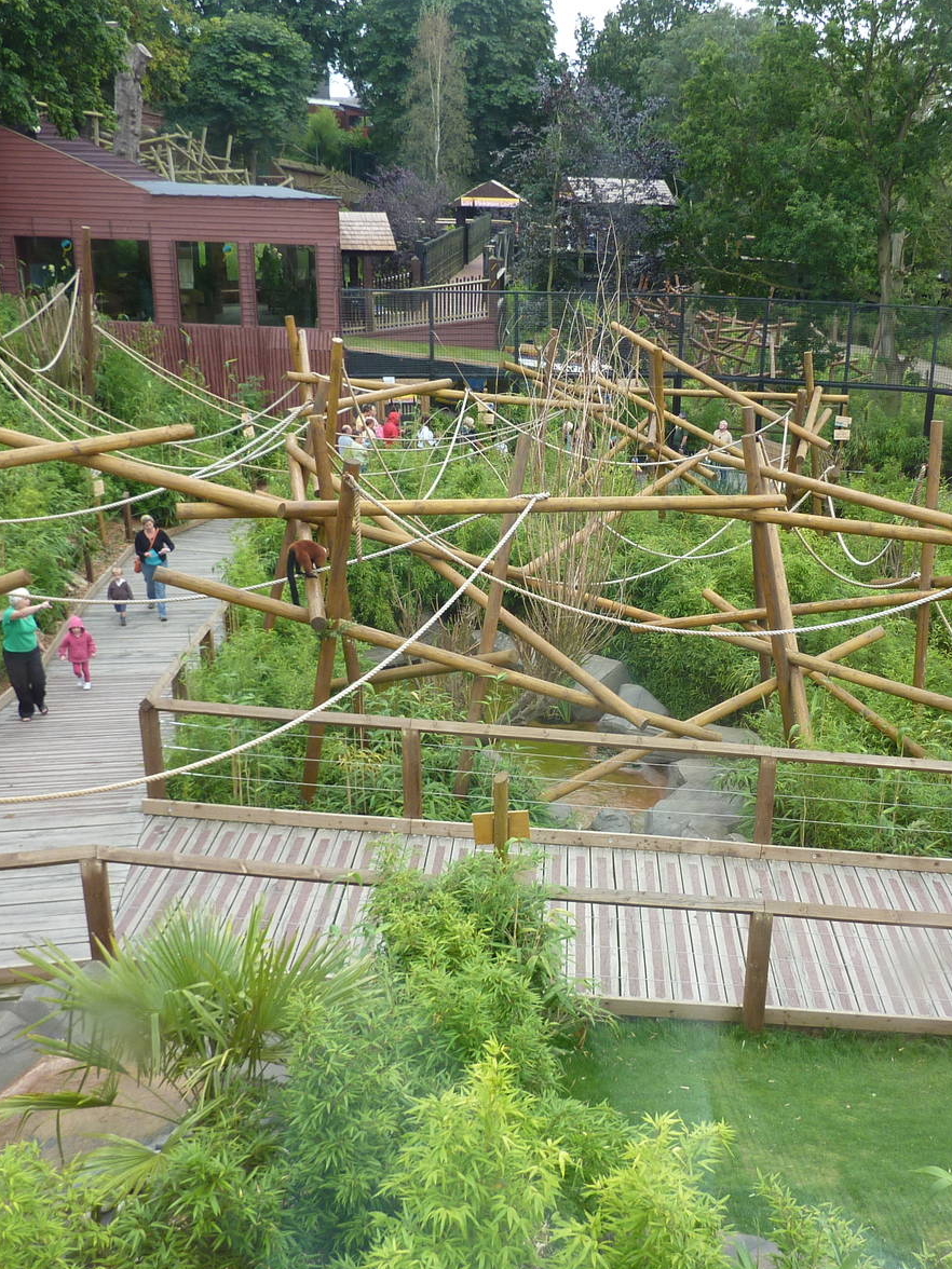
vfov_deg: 54.0
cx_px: 636
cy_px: 634
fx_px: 1247
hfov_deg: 41.3
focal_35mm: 34
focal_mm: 4.1
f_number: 3.3
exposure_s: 1/80
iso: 80
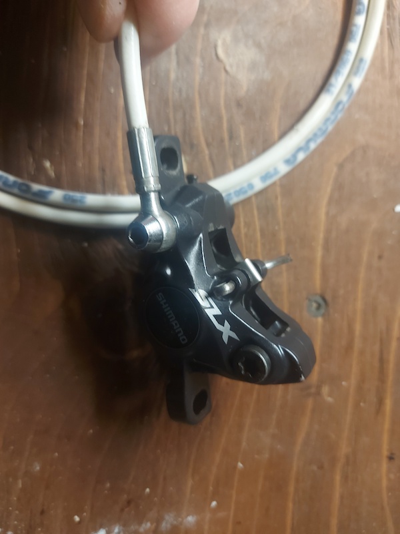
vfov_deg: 71.6
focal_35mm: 24
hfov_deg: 56.8
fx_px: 370
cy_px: 267
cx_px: 200
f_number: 1.8
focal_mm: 5.23
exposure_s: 1/24
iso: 500
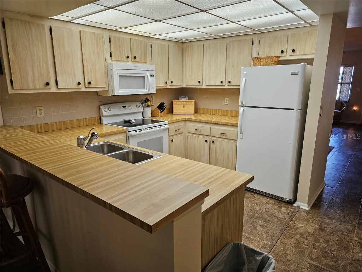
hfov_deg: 73.9
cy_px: 136
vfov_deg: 58.9
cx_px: 181
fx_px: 241
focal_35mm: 23
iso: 125
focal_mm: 6.3
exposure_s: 1/120
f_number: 1.7
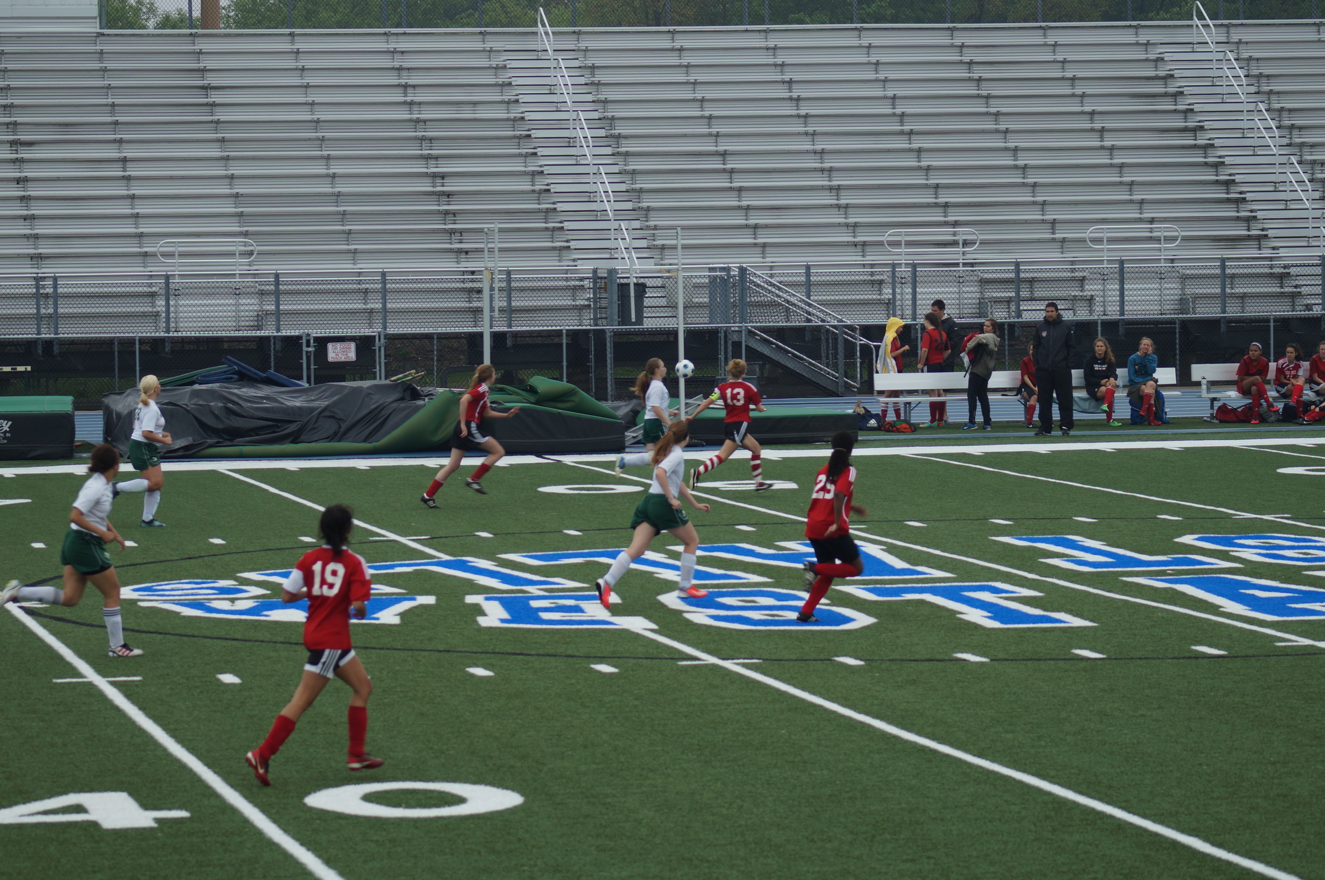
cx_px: 662
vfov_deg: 9.1
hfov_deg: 13.7
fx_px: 5515
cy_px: 440
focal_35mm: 150
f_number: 5
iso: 100
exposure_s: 1/160
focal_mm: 100
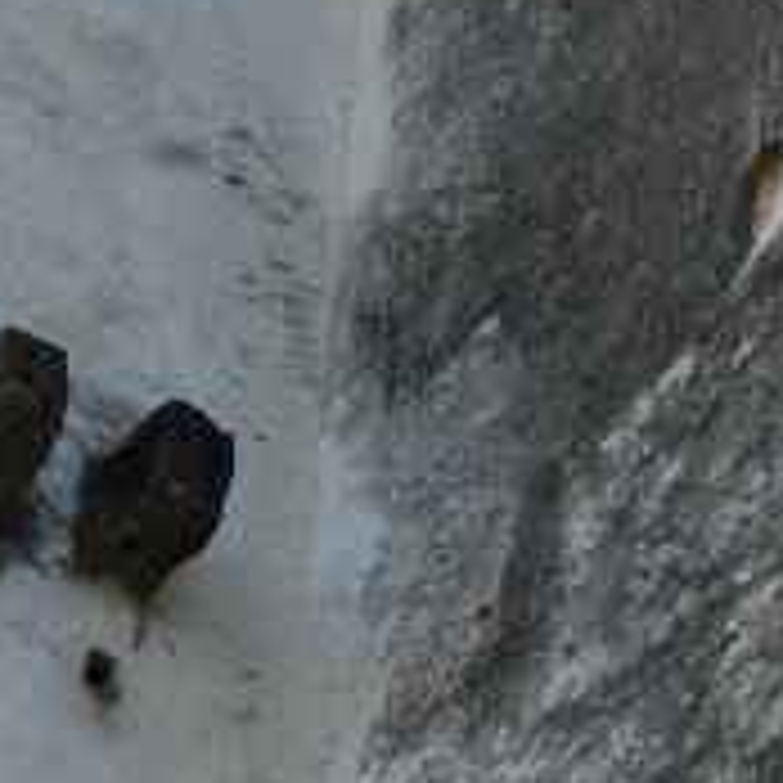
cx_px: -459
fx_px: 5374
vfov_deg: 8.2
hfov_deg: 8.1
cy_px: -351
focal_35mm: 210
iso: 200
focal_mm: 28
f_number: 7.1
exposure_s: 1/200
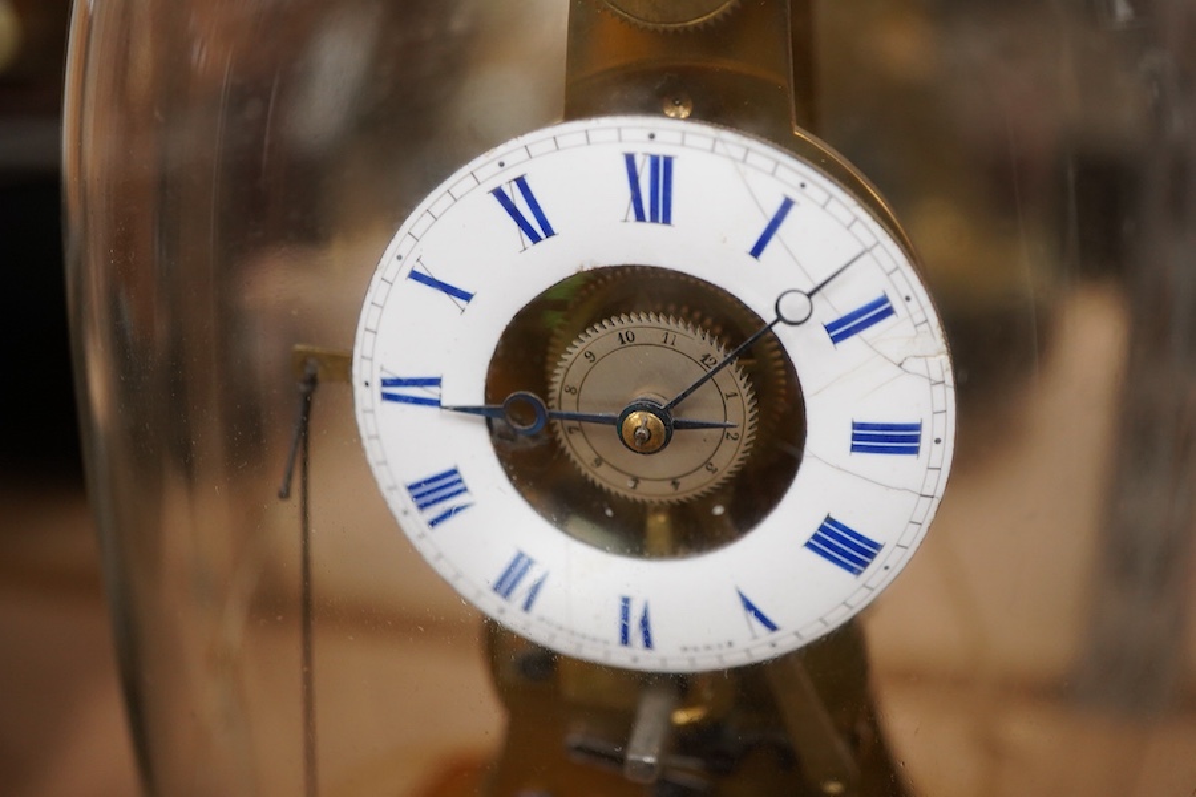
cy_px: 398
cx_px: 598
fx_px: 1495
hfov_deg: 43.6
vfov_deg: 29.9
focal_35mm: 45
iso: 1250
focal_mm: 30
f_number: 5.6
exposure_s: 1/125
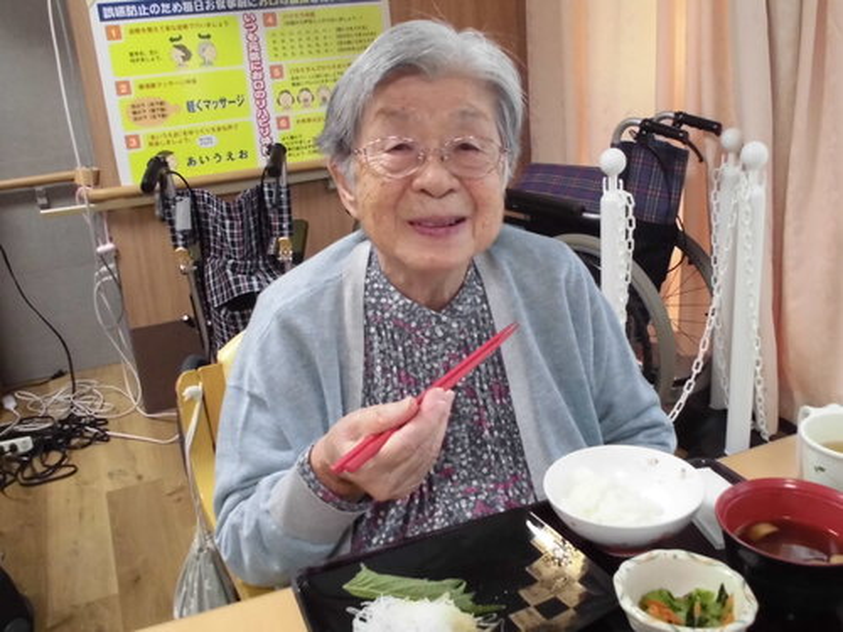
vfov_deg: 41.8
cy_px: 316
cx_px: 422
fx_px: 828
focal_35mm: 34
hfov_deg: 54.0
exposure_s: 1/60
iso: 800
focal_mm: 6.1
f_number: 4
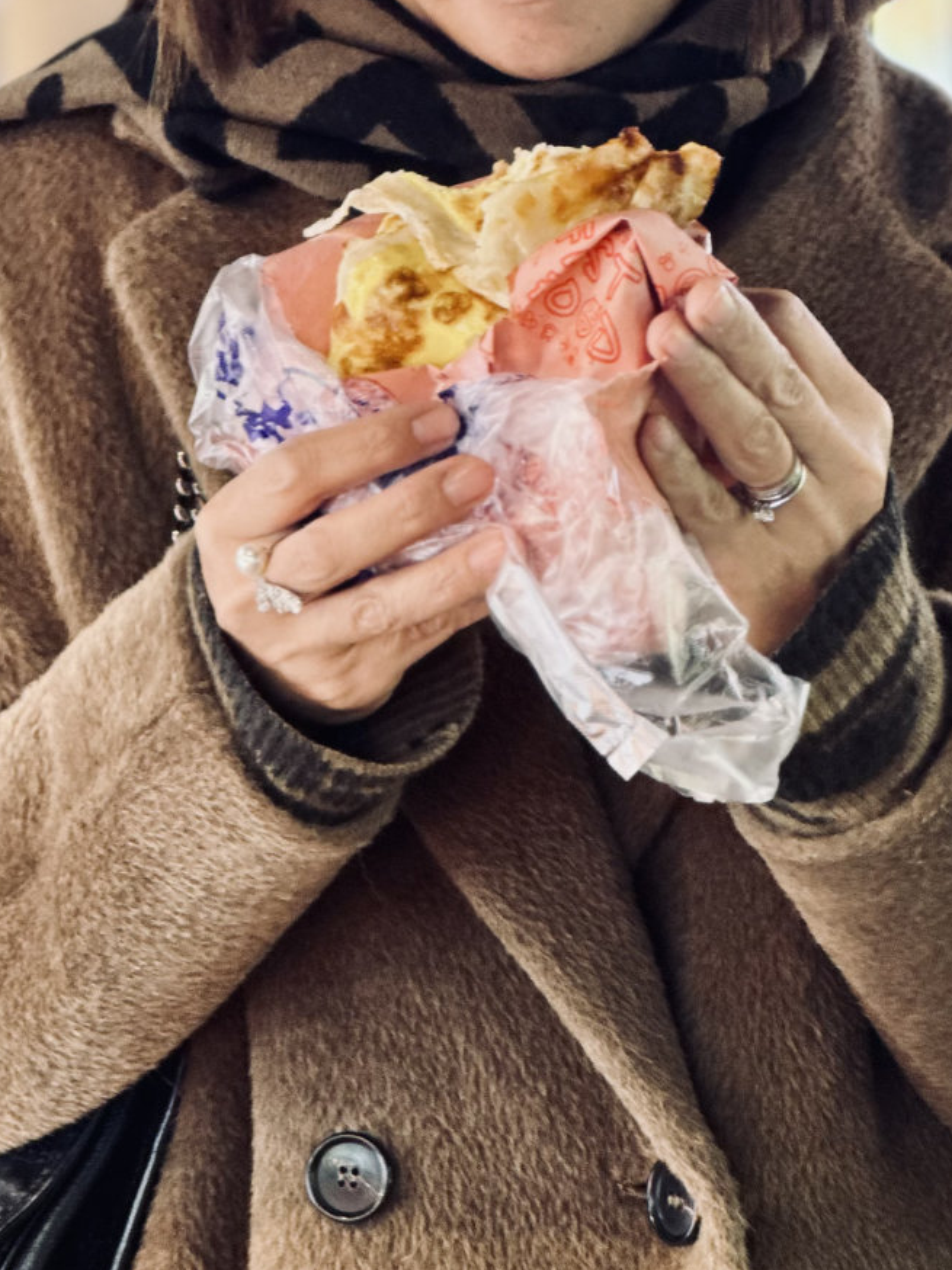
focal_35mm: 141
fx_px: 5173
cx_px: 554
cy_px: 241
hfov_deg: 10.5
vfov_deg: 13.9
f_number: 2.8
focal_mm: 9
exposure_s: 1/33
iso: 200
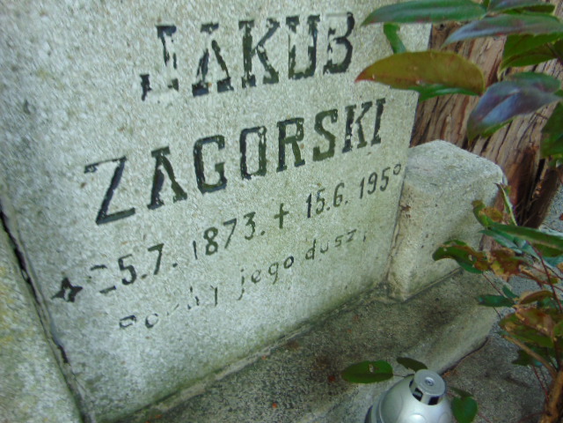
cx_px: 282
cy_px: 212
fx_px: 407
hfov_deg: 69.4
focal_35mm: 25
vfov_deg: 54.9
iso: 80
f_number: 3
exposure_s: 1/40
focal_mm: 4.5
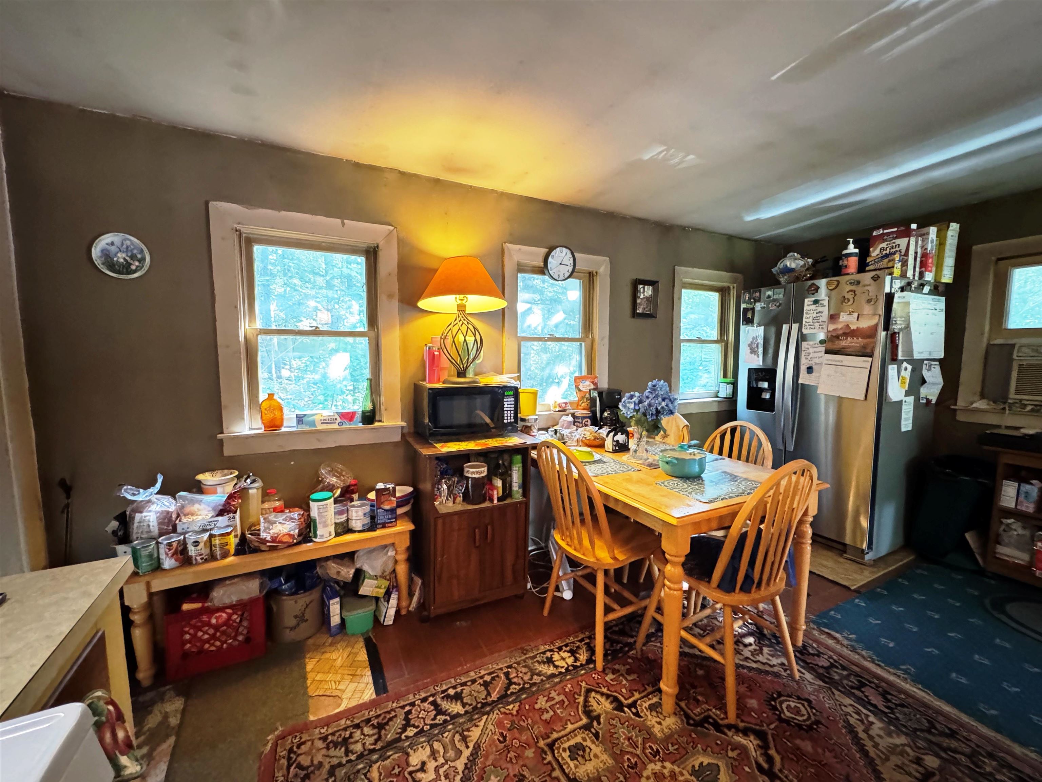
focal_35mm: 14
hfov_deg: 102.1
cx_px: 521
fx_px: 421
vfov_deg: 85.7
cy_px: 391
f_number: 2.2
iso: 1250
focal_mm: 2.22
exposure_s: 1/30
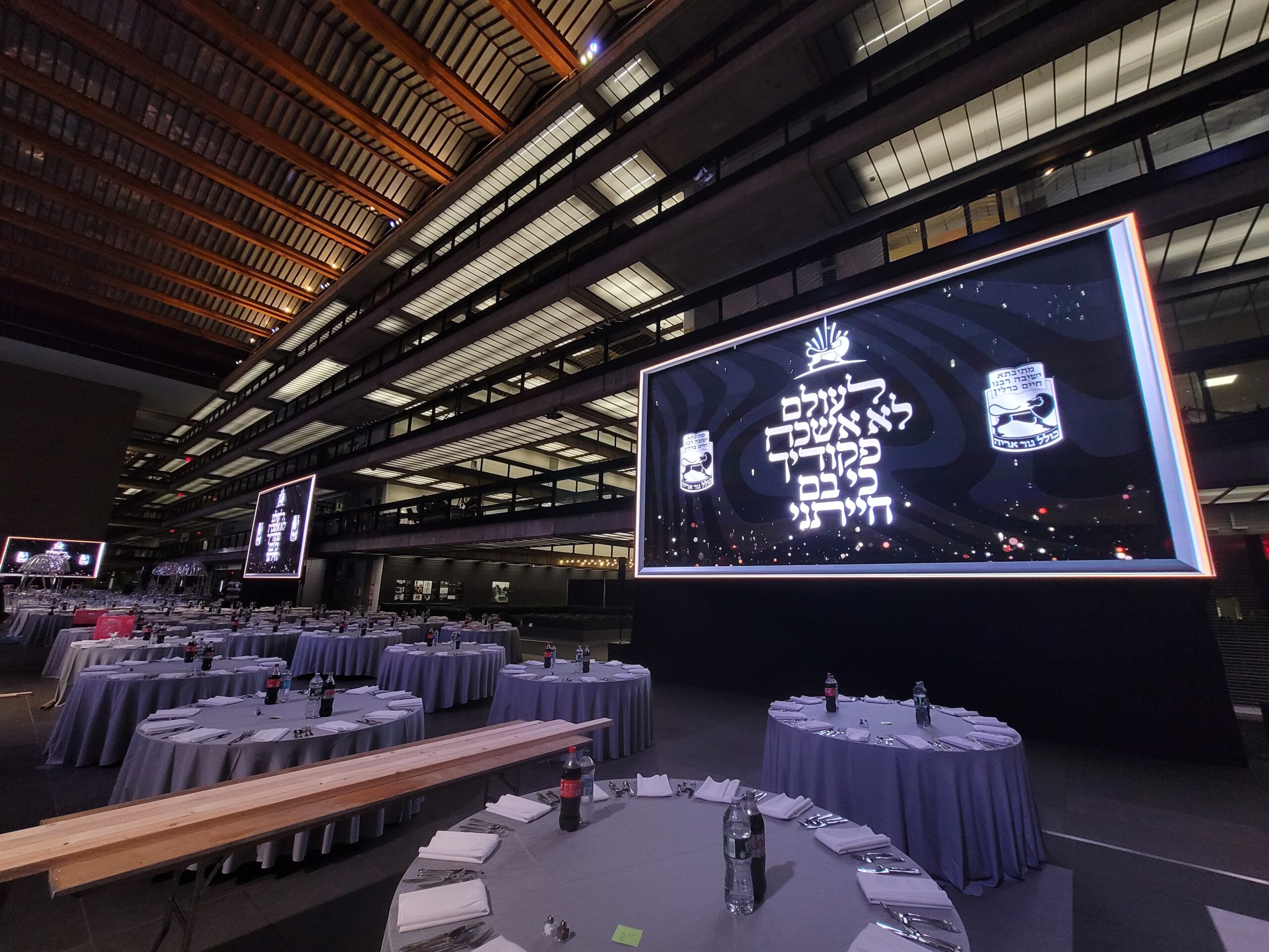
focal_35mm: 13
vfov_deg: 89.9
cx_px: 634
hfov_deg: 106.2
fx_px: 477
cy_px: 476
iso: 320
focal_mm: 2.2
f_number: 2.2
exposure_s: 1/60
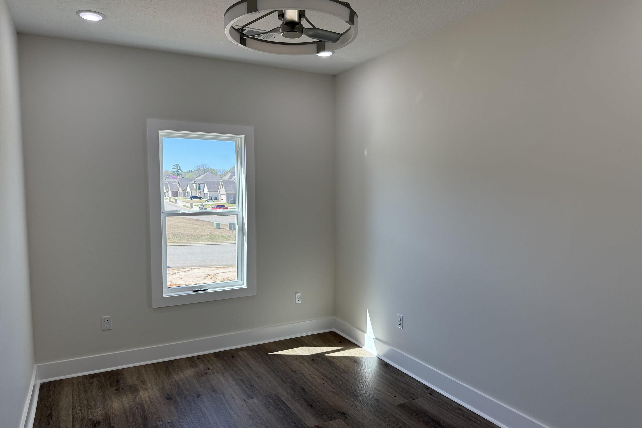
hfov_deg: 71.5
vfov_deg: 51.3
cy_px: 221
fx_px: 446
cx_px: 321
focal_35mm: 25
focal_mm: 6.76
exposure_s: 1/433
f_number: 1.78
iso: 100
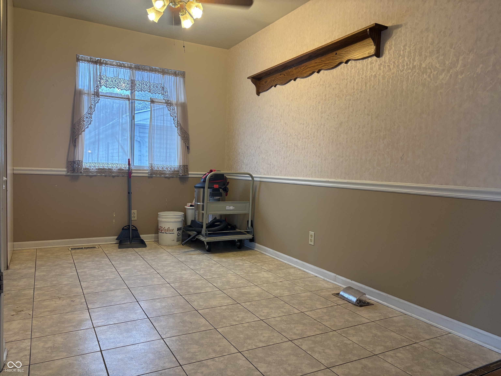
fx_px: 376
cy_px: 188
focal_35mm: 26
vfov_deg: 53.1
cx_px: 250
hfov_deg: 67.3
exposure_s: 1/120
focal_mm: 5.96
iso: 125
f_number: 1.6
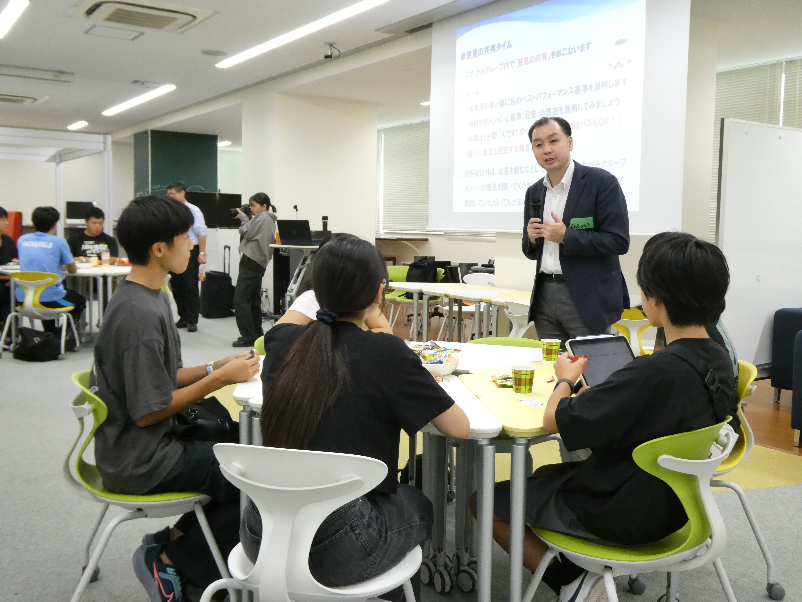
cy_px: 301
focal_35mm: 35
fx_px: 811
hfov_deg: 52.6
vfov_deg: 40.7
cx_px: 401
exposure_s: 1/80
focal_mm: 6.3
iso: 640
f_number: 3.7
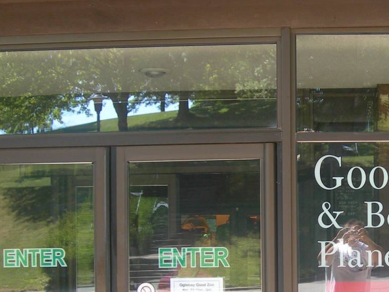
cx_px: 329
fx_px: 910
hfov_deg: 23.6
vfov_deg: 17.9
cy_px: 261
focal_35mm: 81
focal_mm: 7.8
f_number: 2.8
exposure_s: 1/107
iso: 50
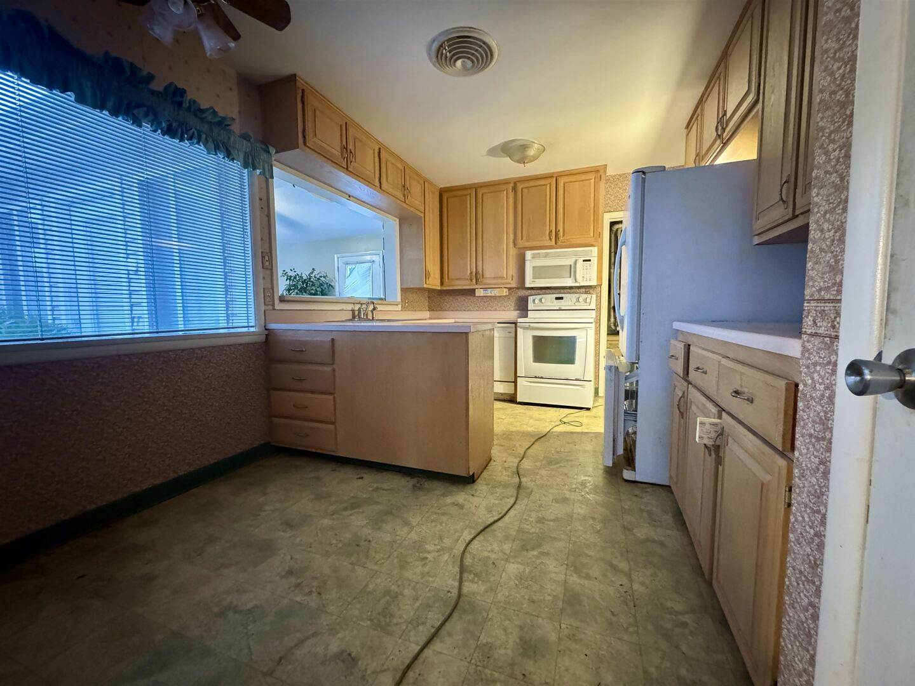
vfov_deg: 85.7
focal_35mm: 14
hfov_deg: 102.1
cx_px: 458
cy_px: 343
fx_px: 370
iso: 2000
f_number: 2.2
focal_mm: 2.22
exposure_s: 1/30
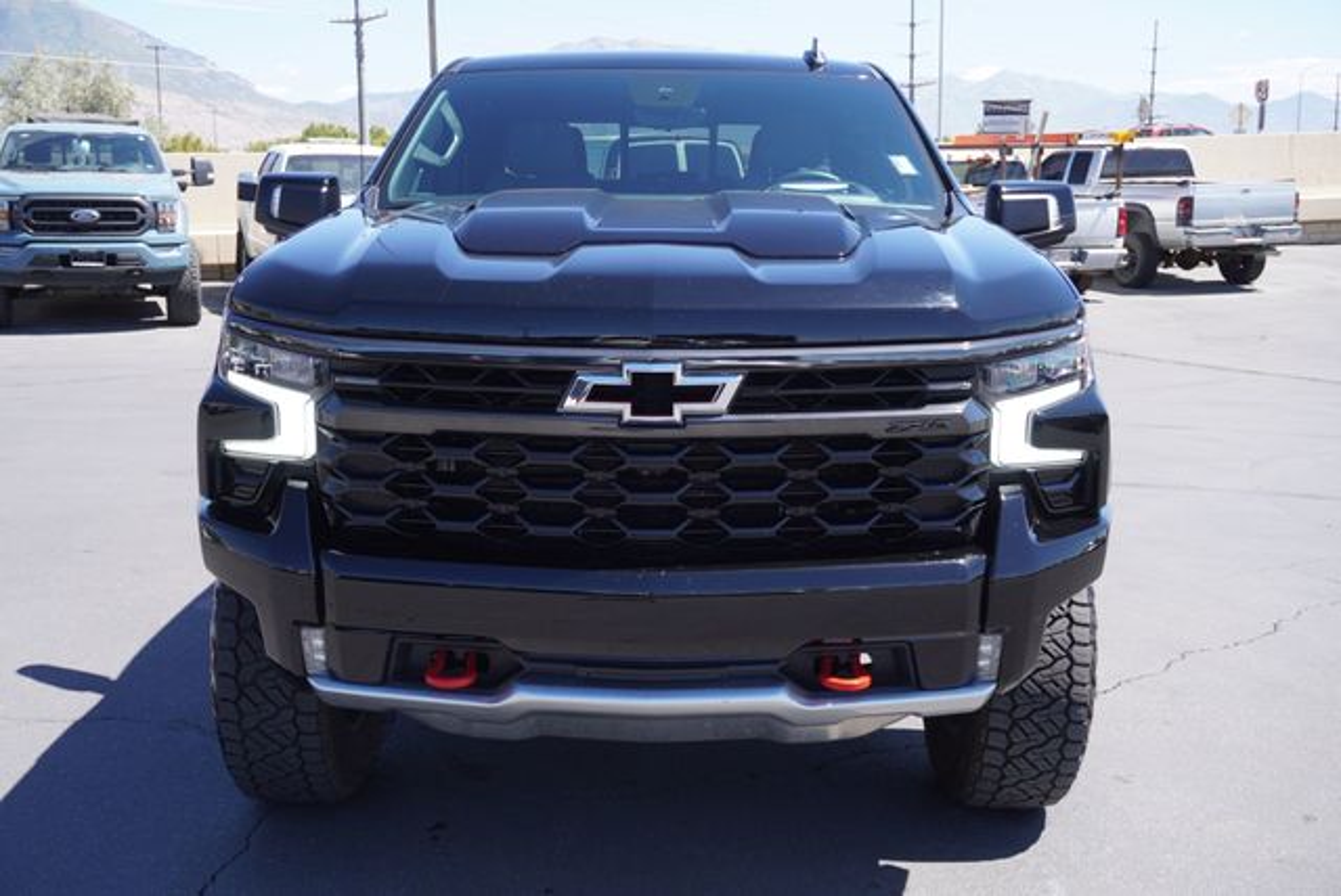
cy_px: 448
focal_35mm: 39
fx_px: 1454
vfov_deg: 34.3
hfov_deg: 49.5
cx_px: 670
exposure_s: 1/125
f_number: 6.3
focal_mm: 26
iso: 100
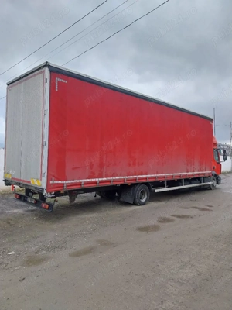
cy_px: 155
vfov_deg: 67.3
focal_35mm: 26
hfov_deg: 53.1
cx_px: 116
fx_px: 232
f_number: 1.8
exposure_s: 1/100
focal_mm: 4
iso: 40
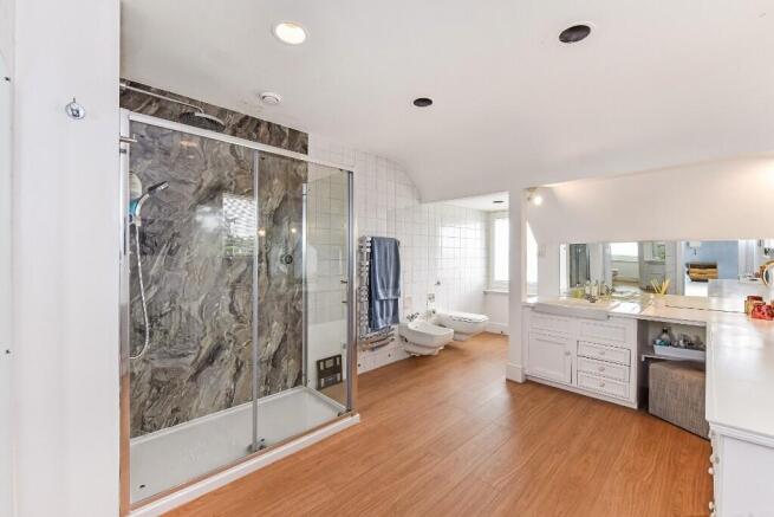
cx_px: 387
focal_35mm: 14
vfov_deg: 81.2
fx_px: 301
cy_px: 258
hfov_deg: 104.2
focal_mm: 14
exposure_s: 1/40
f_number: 8
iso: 320
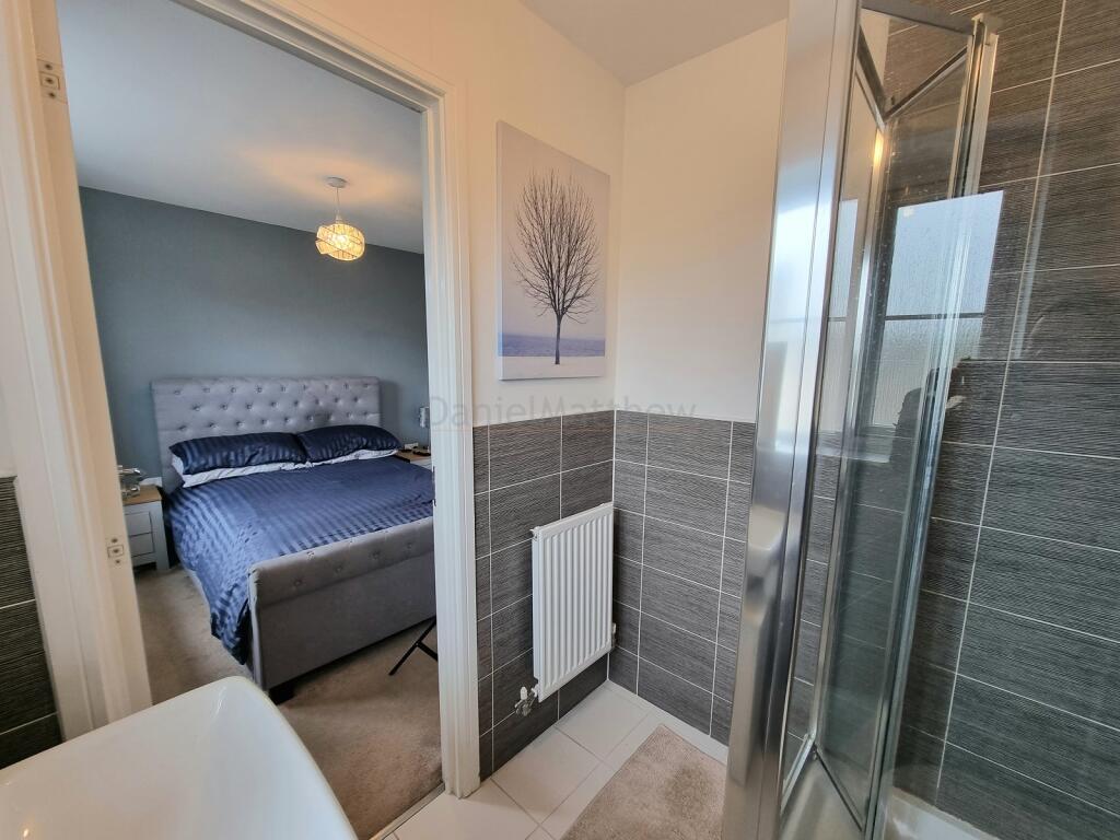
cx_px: 560
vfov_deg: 89.9
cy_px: 420
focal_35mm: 13
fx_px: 421
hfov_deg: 106.2
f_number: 2.2
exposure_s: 1/50
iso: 64
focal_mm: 2.2
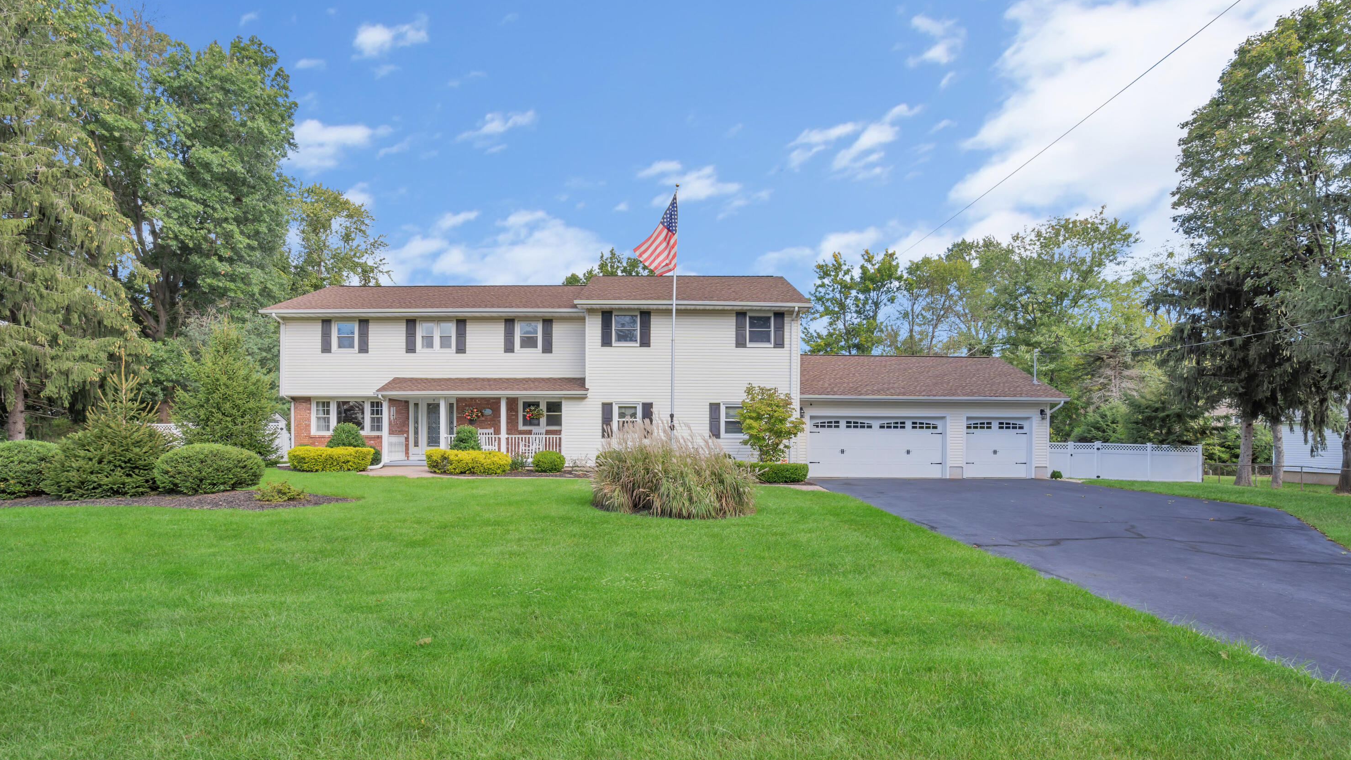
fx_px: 609
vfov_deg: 63.4
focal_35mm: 17
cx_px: 681
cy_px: 454
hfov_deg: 95.9
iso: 100
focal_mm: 16
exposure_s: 1/30
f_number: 8
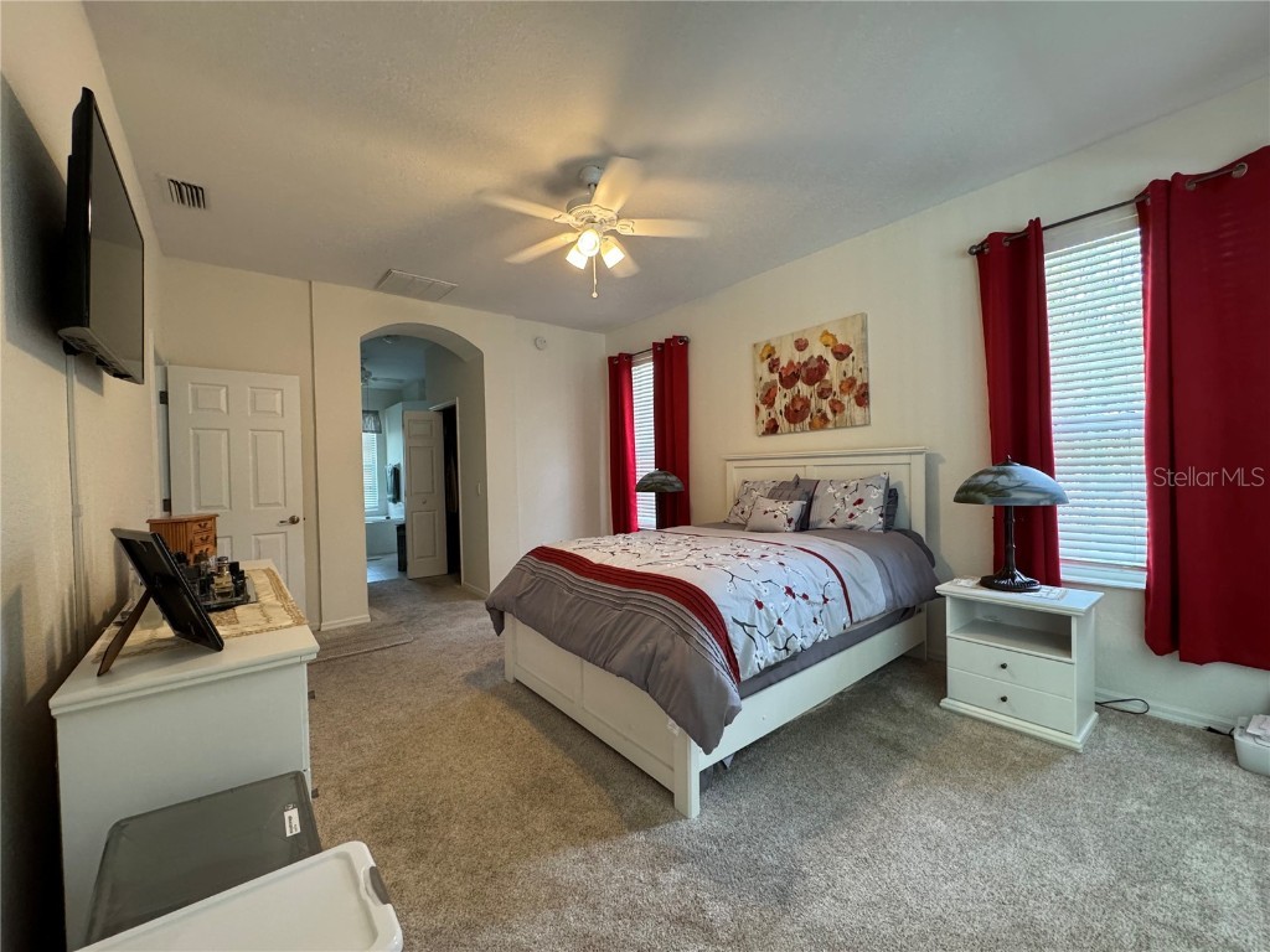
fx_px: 514
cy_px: 476
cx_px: 635
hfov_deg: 102.1
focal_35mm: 14
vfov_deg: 85.7
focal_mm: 2.22
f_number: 2.2
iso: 320
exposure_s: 1/120
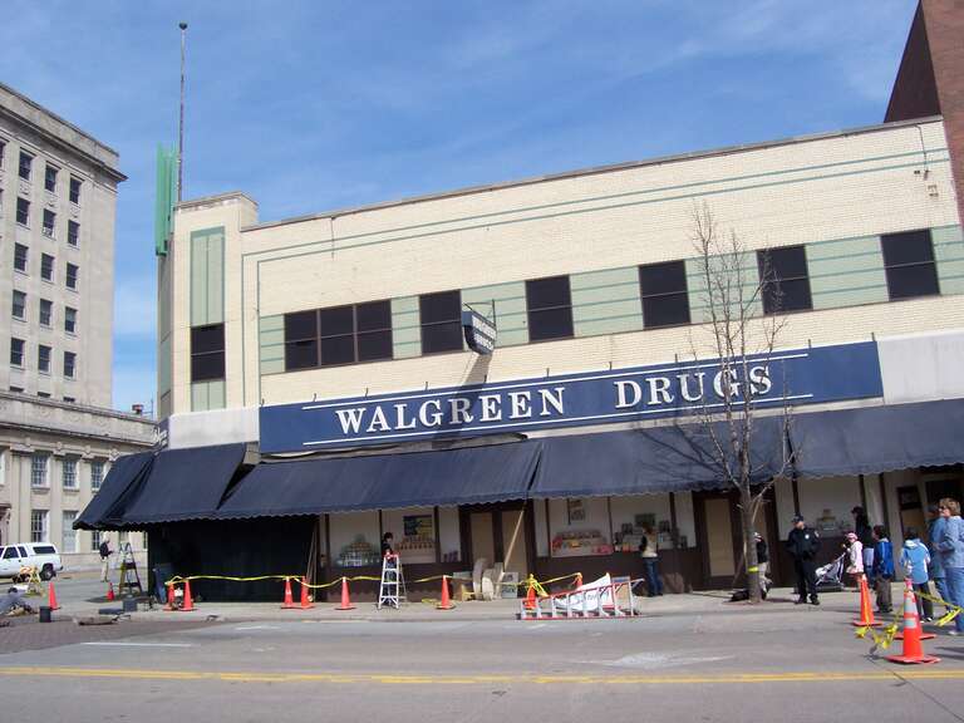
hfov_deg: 54.0
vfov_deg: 41.8
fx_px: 947
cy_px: 362
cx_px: 482
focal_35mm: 34
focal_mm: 5.6
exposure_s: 1/484
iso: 80
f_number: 5.1
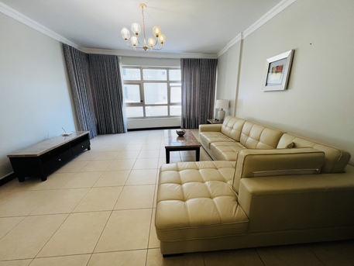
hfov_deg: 106.2
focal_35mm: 13
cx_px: 177
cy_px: 133
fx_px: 133
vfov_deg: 89.9
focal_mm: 1.57
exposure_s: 1/100
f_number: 1.8
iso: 125
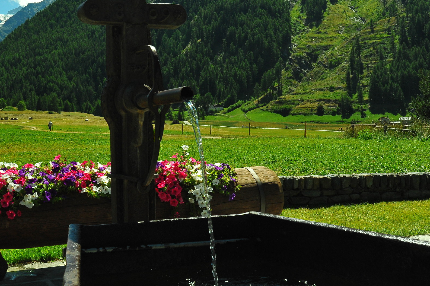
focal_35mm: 53
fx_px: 633
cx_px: 166
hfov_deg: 37.4
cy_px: 141
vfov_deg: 25.5
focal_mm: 35
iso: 1600
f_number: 16
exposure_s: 1/640
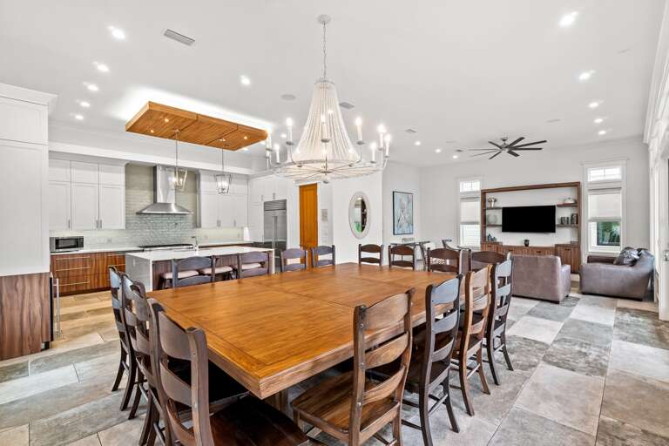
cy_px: 223
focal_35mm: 15
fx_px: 279
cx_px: 334
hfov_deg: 100.4
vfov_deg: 77.3
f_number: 8
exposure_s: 1/1.67
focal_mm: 10
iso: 800
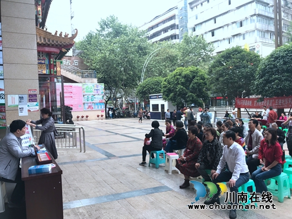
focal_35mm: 28
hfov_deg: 63.4
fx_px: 236
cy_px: 110
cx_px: 146
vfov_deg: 49.7
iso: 20
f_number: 1.8
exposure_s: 1/481
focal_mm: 3.99
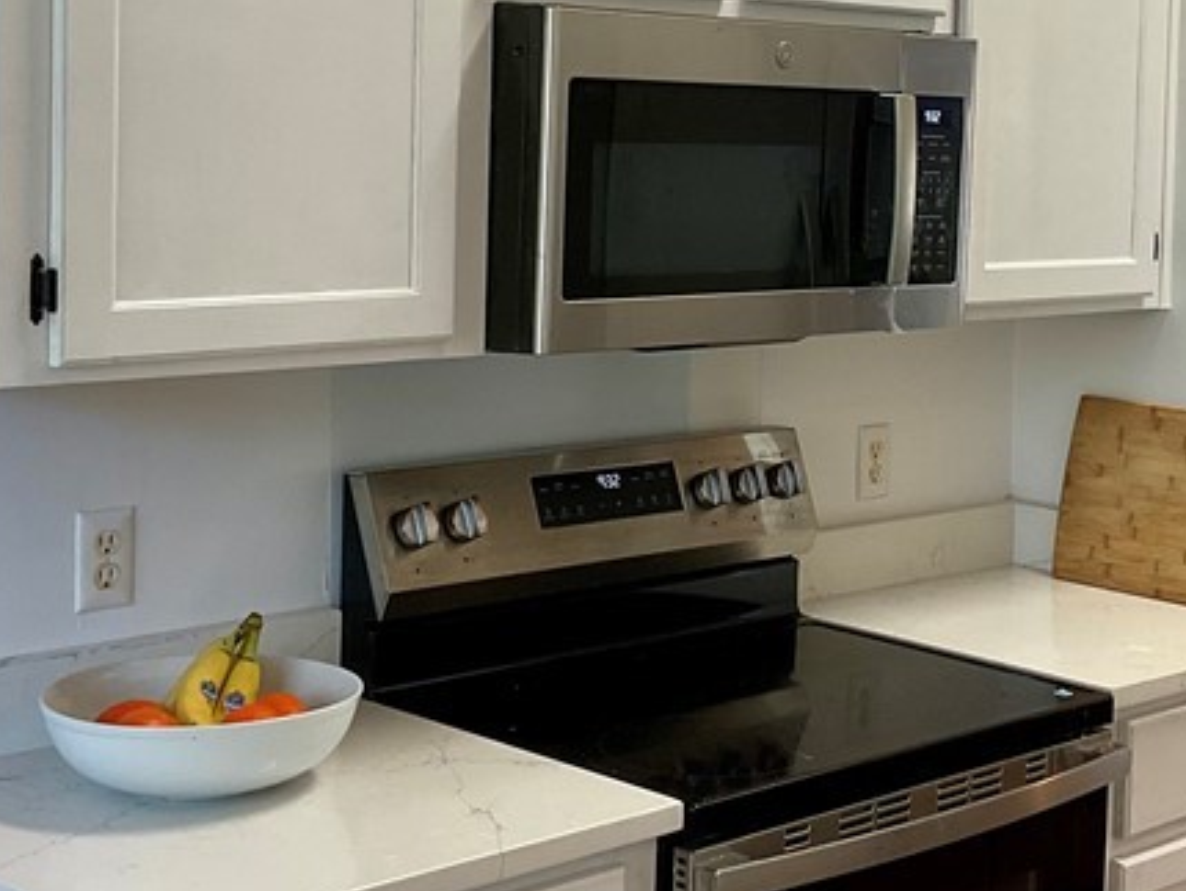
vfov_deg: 21.2
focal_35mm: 69
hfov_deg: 27.9
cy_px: 237
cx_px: 850
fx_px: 2365
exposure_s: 1/60
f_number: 1.8
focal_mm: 3
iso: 50
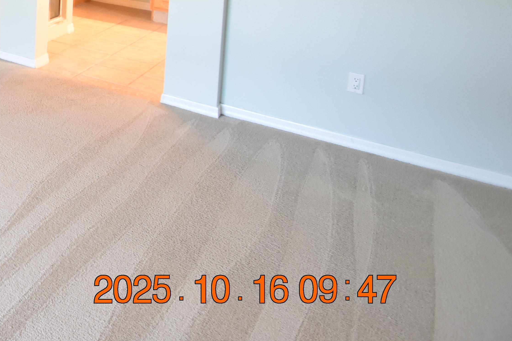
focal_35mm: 40
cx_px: -157
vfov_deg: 27.9
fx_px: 569
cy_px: -97
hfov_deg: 34.2
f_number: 3.5
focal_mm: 10
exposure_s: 1/20
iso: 800
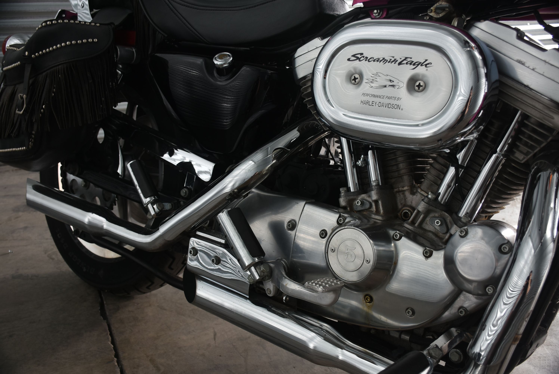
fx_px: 559
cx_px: 280
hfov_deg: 53.1
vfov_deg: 36.9
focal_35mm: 36
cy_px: 187
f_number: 5.6
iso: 250
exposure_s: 1/100
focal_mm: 24
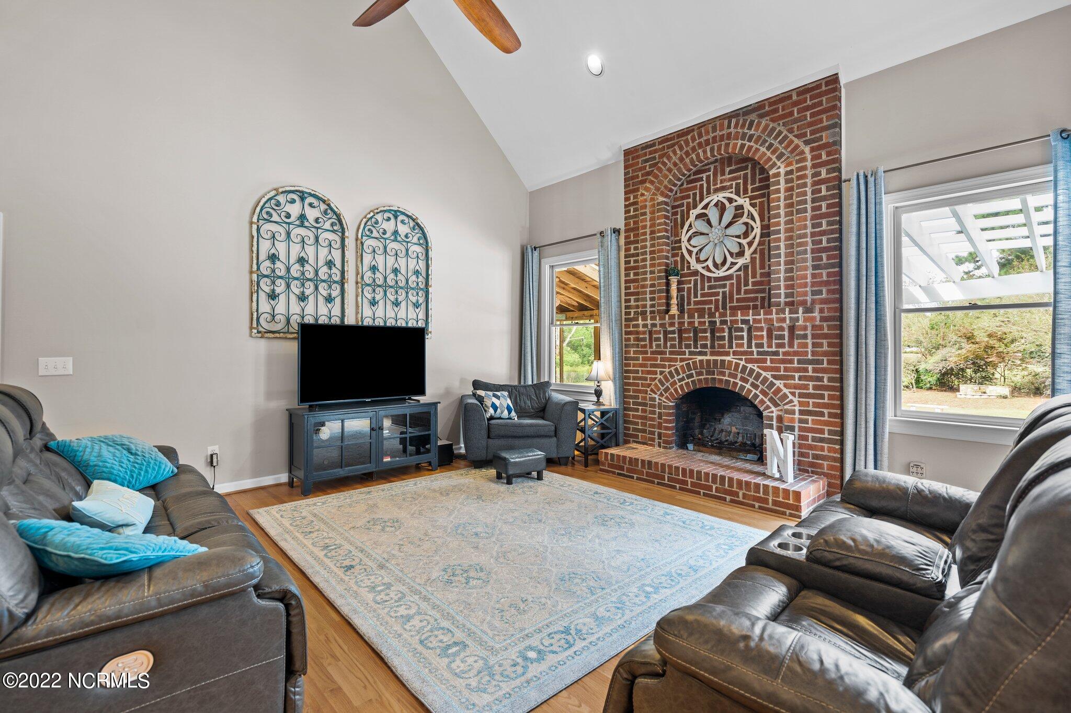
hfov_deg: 96.7
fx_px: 476
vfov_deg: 73.7
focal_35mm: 16
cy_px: 356
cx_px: 536
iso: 200
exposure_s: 1/1.25
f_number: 4
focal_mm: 16
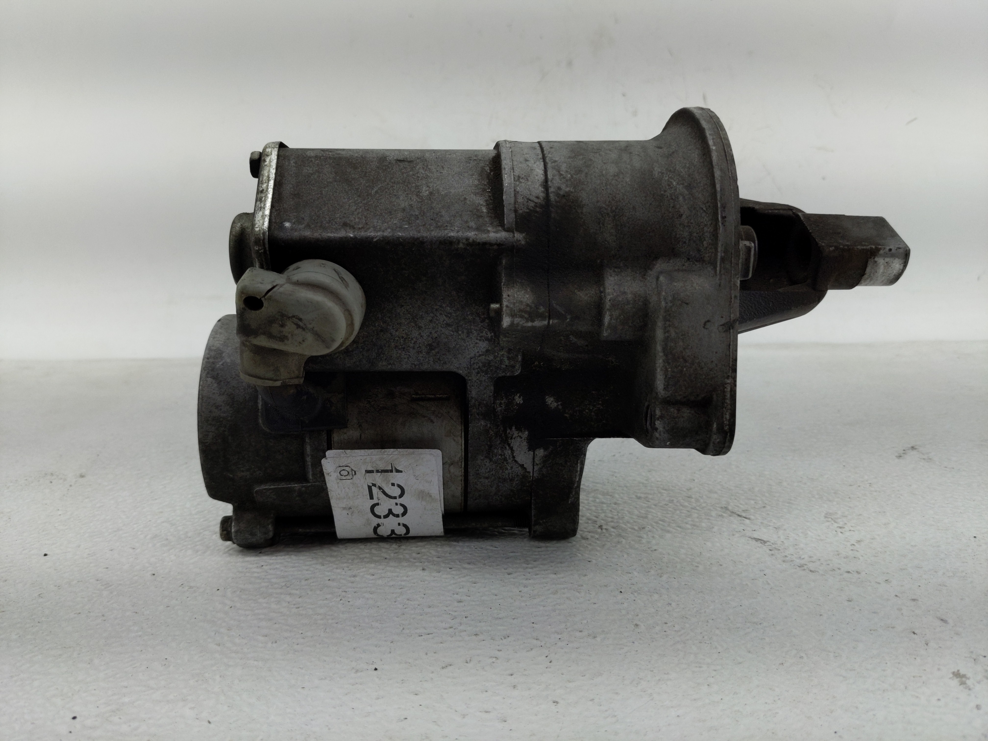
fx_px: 714
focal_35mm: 25
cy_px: 370
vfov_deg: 54.9
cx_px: 494
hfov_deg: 69.4
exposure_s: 1/174
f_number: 1.73
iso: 55
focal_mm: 4.38
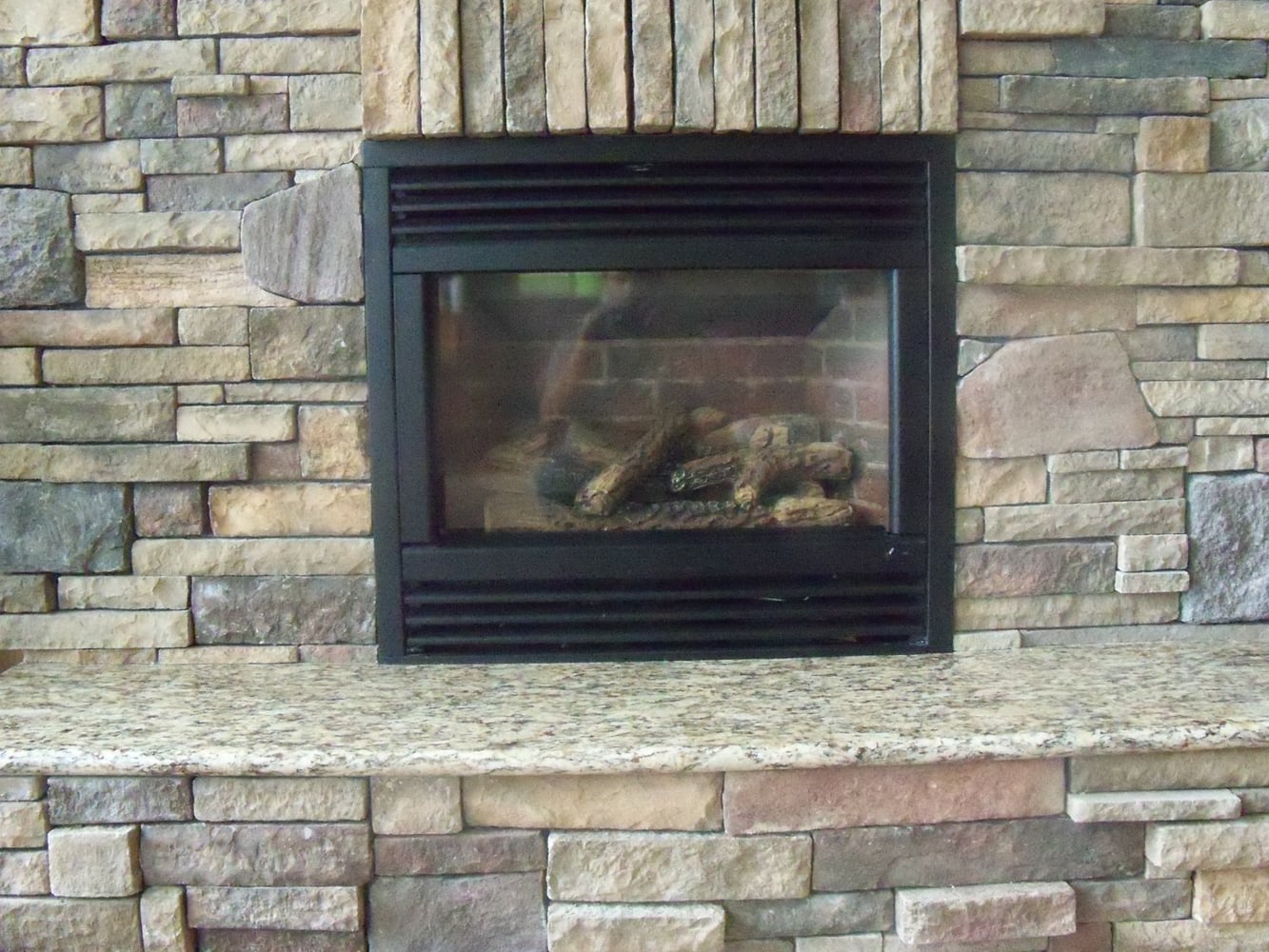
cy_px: 476
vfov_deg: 40.7
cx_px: 634
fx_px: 1283
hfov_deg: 52.6
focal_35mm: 35
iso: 1600
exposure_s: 1/25
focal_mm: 6.2
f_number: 3.5
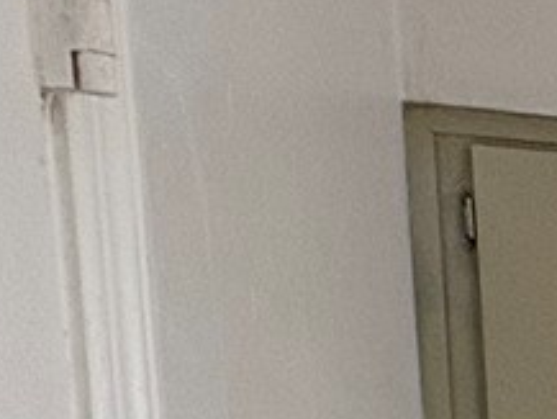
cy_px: 648
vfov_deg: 13.5
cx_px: 1563
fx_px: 1658
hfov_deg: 12.1
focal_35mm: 103
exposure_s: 1/60
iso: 250
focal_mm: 2.22
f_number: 2.2
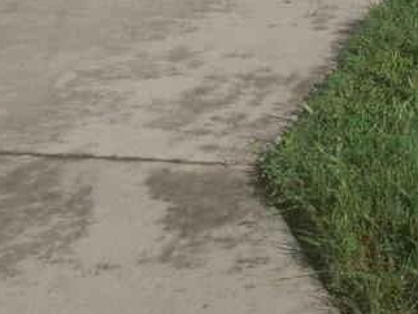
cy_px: -376
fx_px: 1559
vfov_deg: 10.3
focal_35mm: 129
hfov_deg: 14.7
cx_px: 515
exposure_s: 1/125
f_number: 16
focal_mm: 13
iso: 200
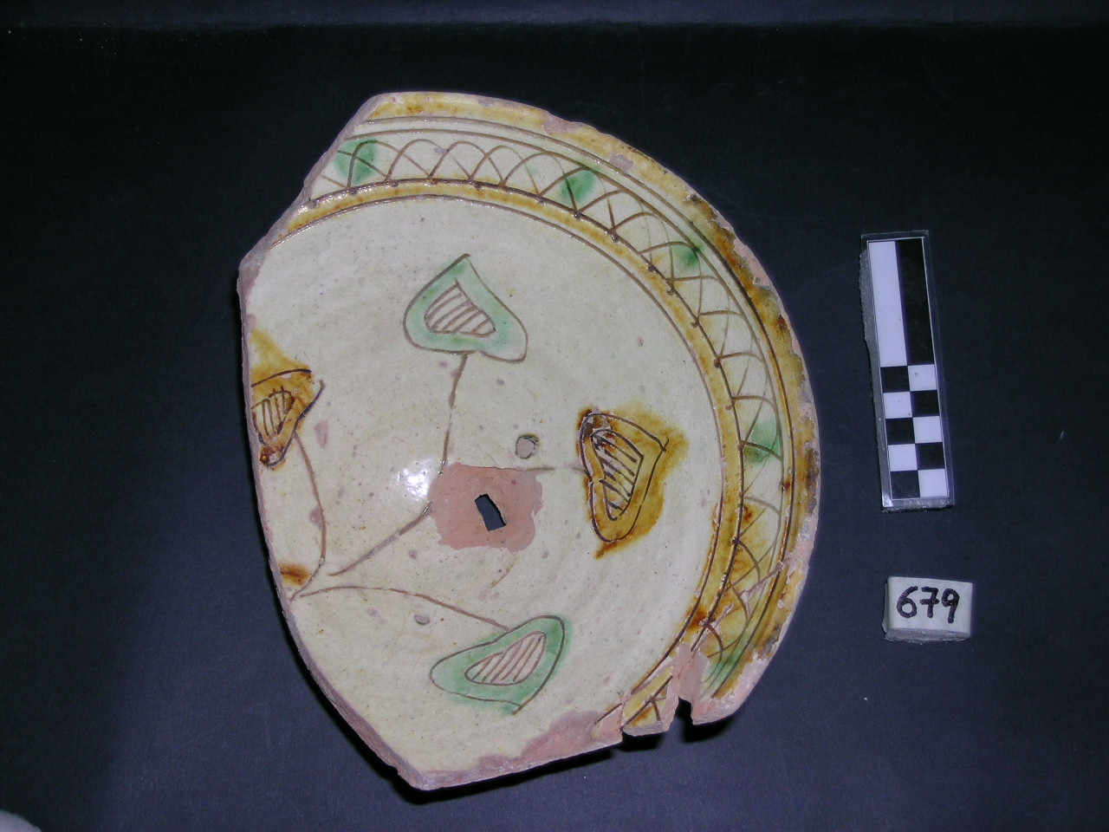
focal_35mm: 46
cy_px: 416
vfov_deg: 31.5
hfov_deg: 41.2
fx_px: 1474
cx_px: 554
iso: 50
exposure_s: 1/60.1
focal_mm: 9.5
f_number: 3.3
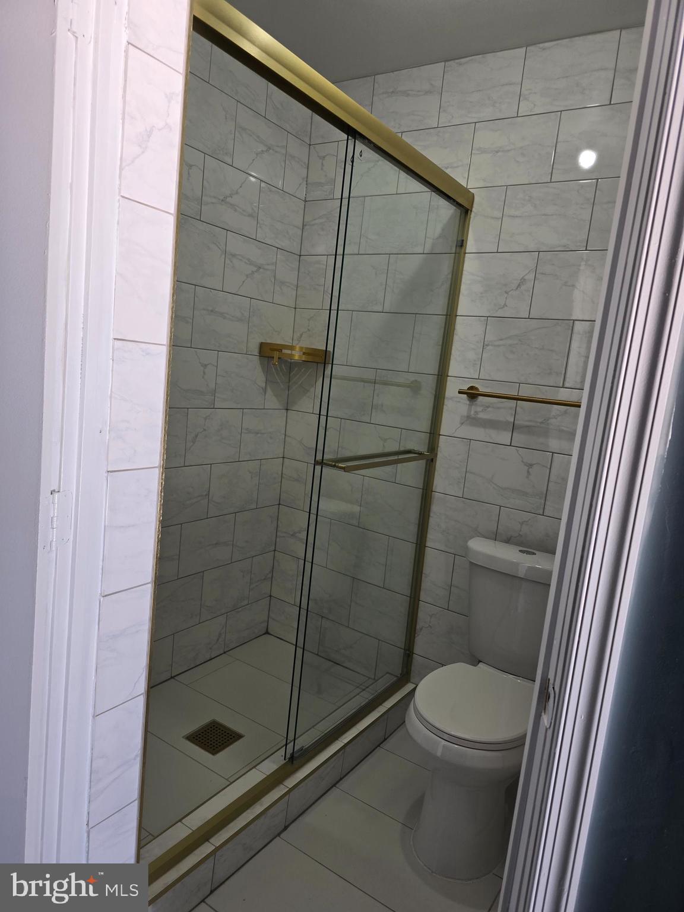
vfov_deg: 73.9
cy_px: 456
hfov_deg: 58.9
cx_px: 342
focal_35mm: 23
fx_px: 606
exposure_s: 1/120
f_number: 1.7
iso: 50
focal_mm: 6.3
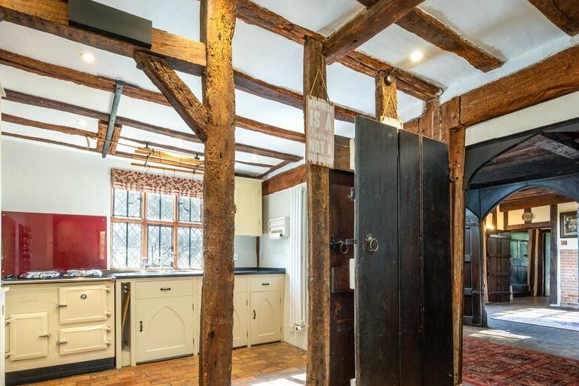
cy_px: 243
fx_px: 322
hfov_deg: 83.7
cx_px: 258
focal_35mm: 20
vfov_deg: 61.0
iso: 160
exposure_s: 1/8
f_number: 7.1
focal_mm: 10.1
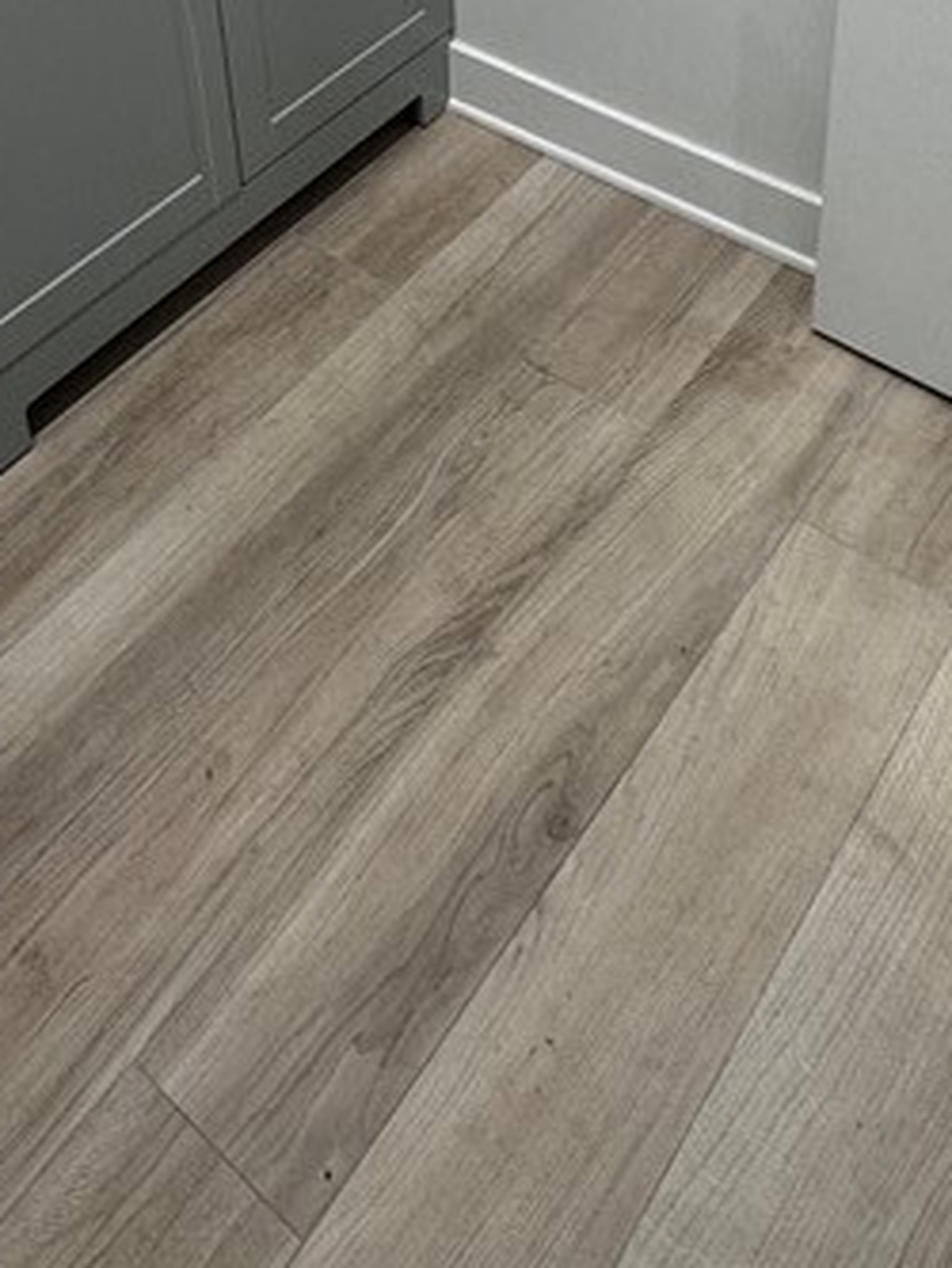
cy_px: -156
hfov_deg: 33.6
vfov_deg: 36.4
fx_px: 1576
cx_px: 430
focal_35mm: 43
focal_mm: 2.22
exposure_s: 1/120
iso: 100
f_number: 2.2
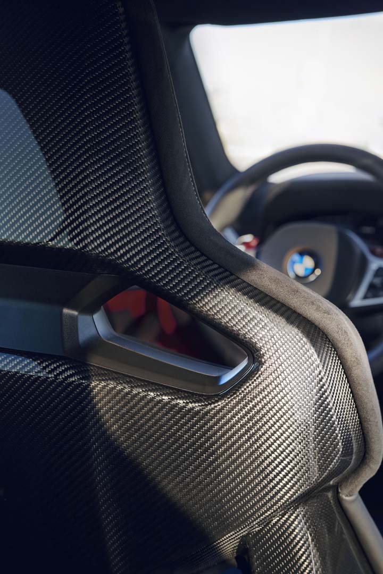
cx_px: 192
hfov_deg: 27.0
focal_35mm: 50
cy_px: 287
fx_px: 798
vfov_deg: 39.6
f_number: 5
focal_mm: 50
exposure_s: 1/60
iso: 1250
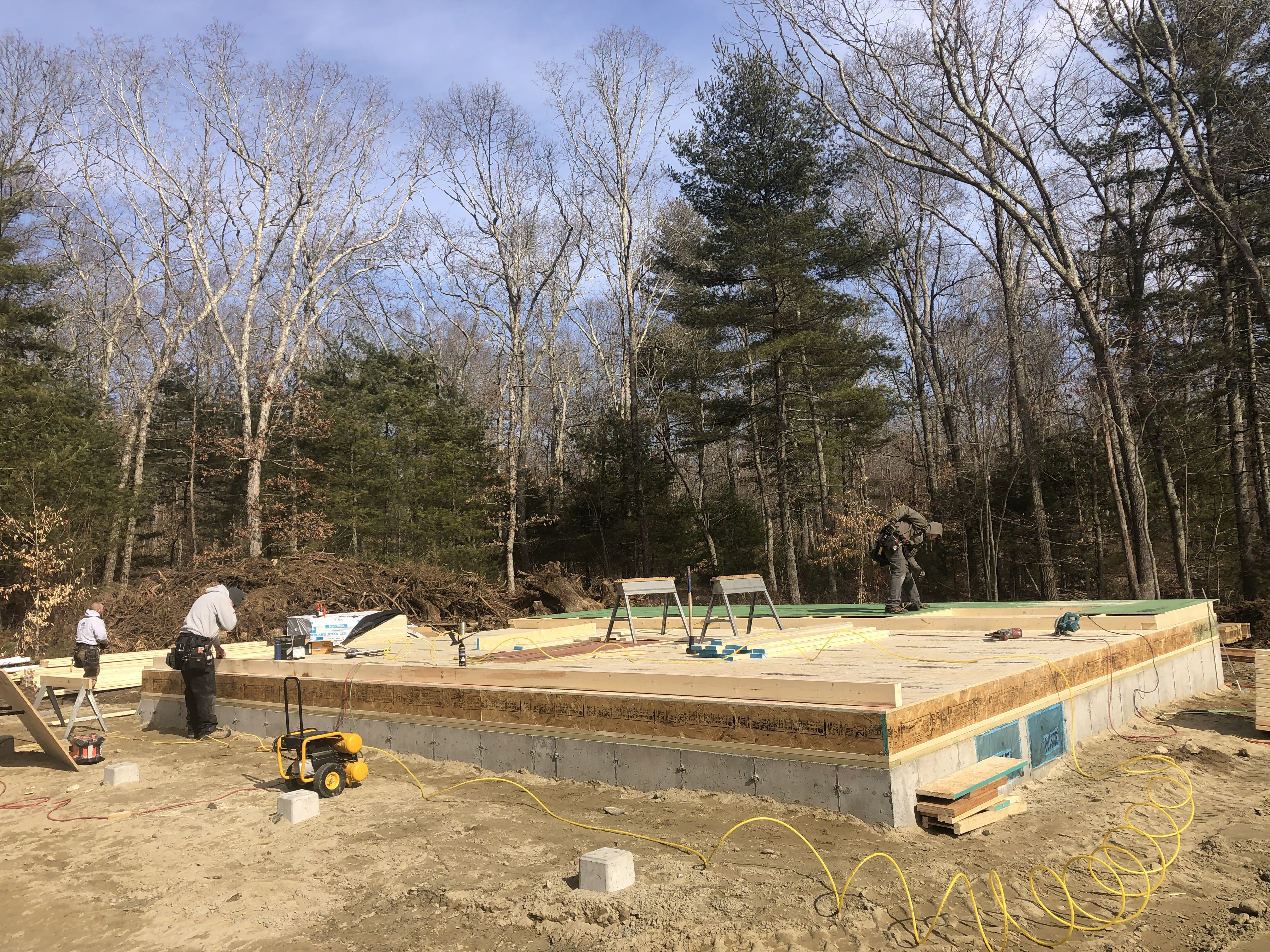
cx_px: 635
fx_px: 1027
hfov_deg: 63.4
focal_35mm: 28
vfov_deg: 49.7
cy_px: 476
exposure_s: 1/1919
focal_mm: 3.99
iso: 20
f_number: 1.8
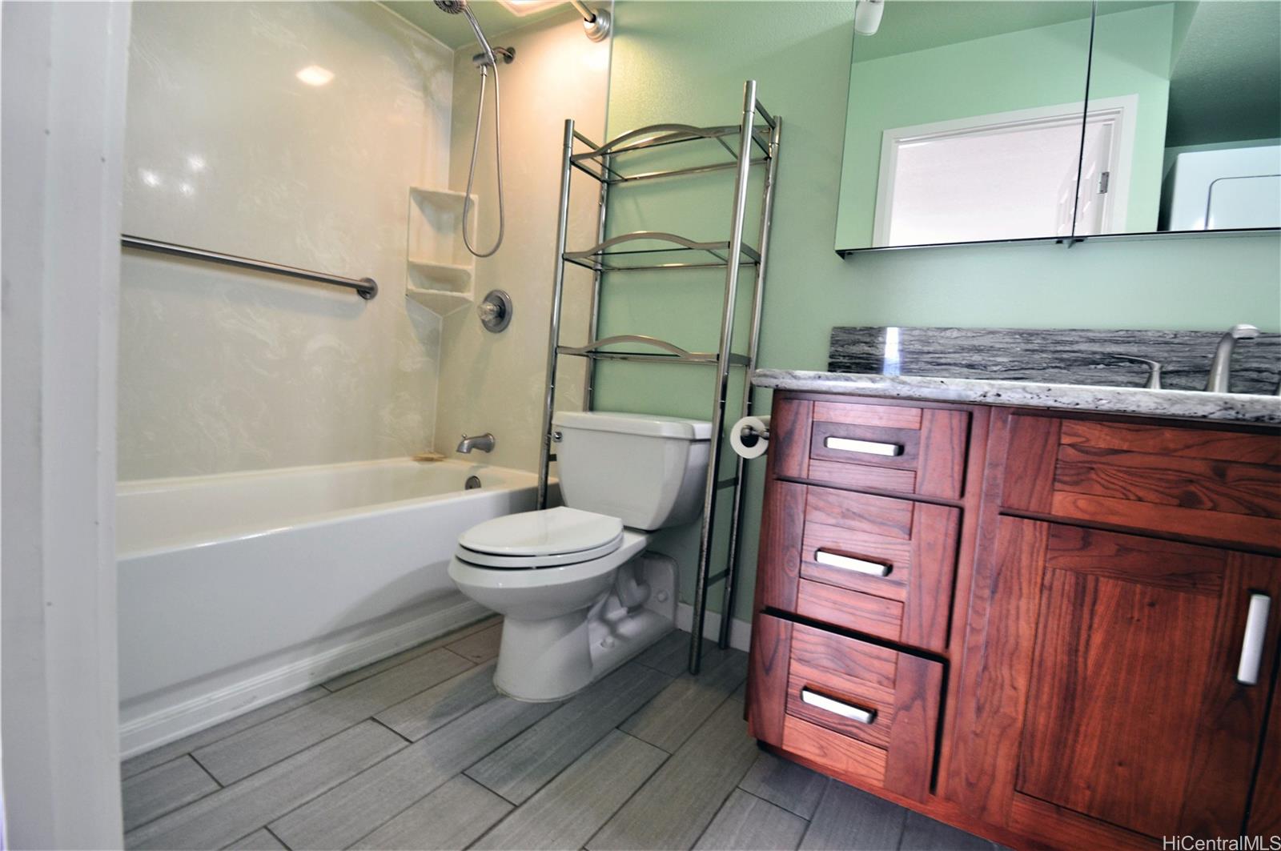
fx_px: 533
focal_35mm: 15
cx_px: 640
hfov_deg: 100.5
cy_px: 426
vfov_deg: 77.2
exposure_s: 1/15
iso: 500
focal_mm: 10
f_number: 6.3
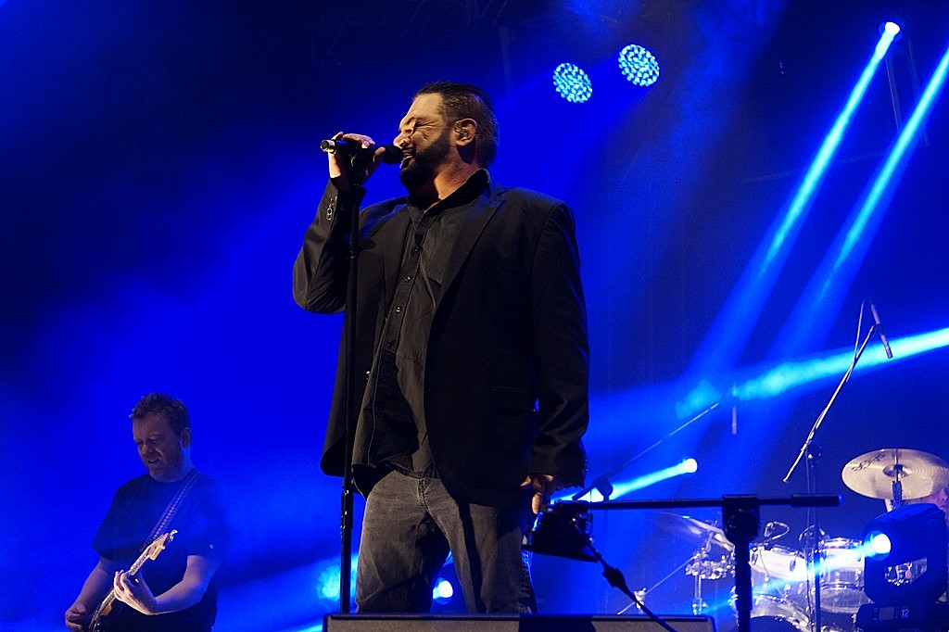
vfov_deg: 15.2
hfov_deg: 22.6
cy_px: 316
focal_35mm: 90
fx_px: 2372
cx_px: 474
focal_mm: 60
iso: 800
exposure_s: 1/60
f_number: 4.5
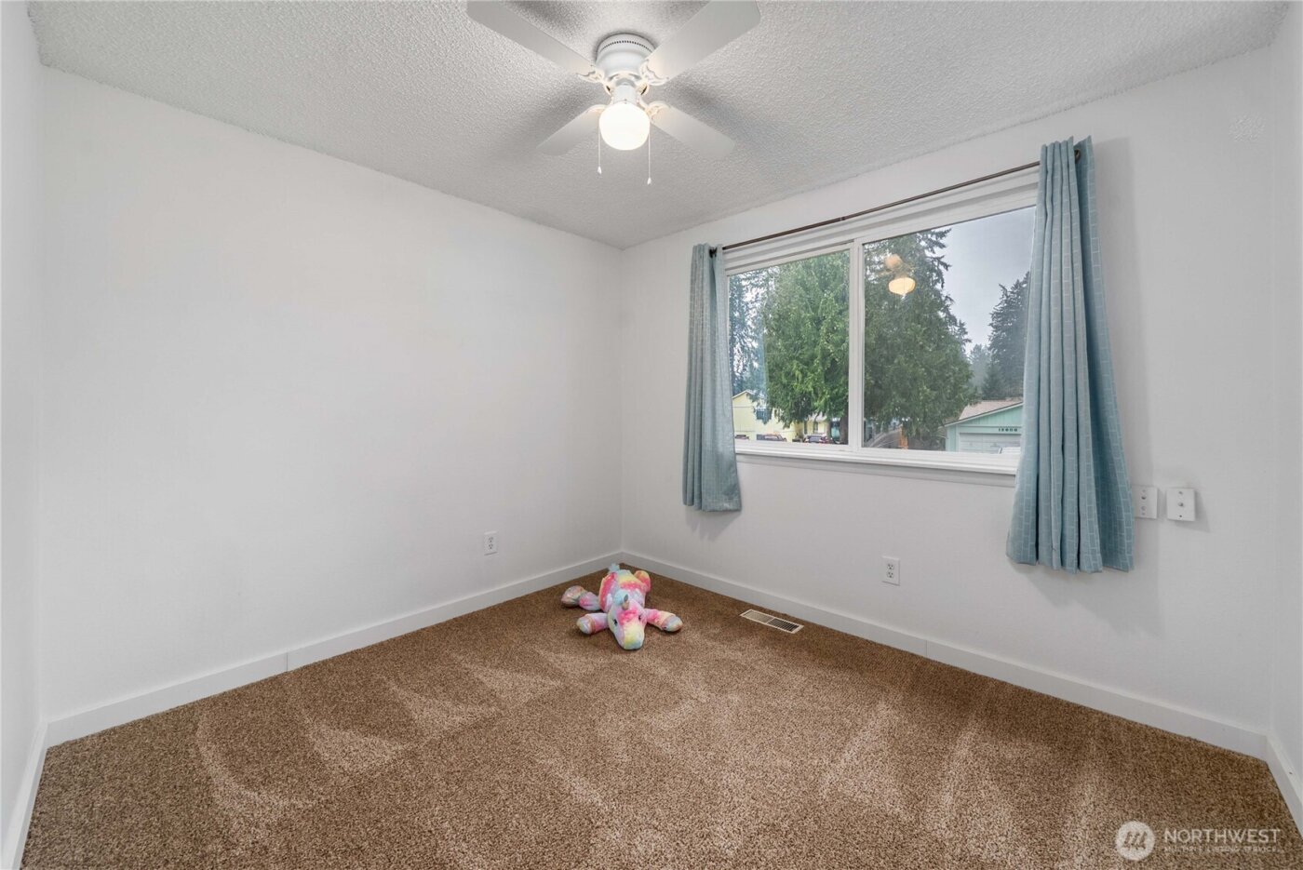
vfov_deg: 85.5
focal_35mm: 13
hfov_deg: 108.3
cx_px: 652
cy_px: 435
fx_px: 471
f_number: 7.1
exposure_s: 1/3
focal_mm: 13
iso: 1000
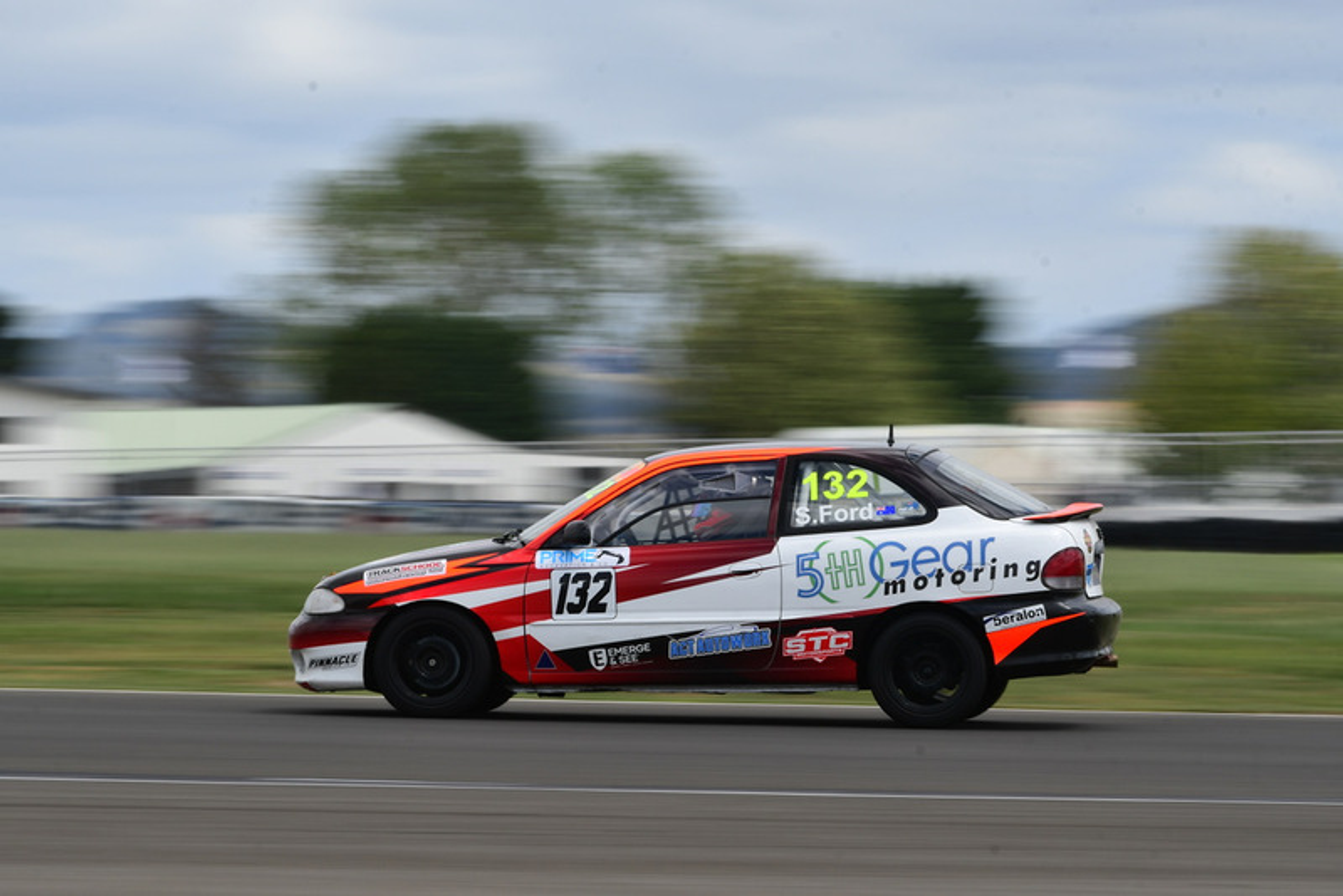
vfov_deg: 4.6
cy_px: 448
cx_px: 672
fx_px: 11195
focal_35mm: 300
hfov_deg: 6.9
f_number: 16
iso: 100
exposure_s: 1/80
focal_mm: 200
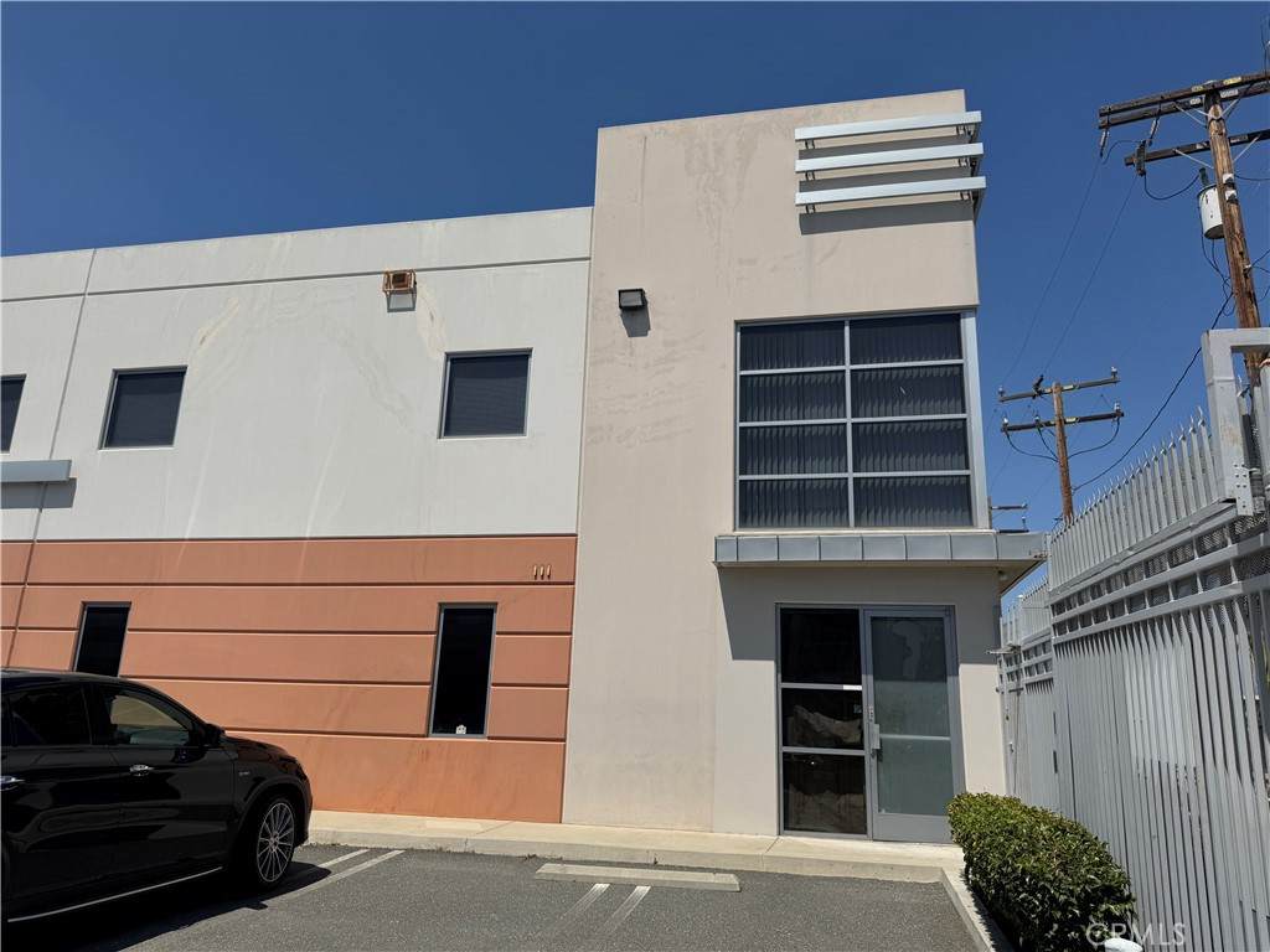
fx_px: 881
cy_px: 476
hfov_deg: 71.6
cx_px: 635
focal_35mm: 24
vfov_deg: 56.8
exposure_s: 1/9009
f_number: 1.78
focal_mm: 6.76
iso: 80
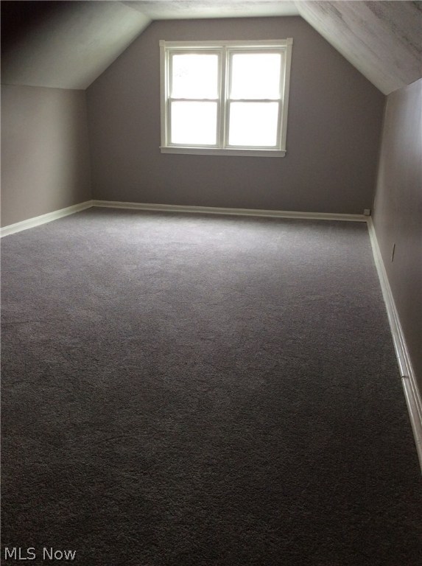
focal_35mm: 32
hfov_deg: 44.0
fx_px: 522
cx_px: 211
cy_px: 283
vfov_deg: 56.9
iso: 64
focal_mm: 3.3
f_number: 2.4
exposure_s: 1/24
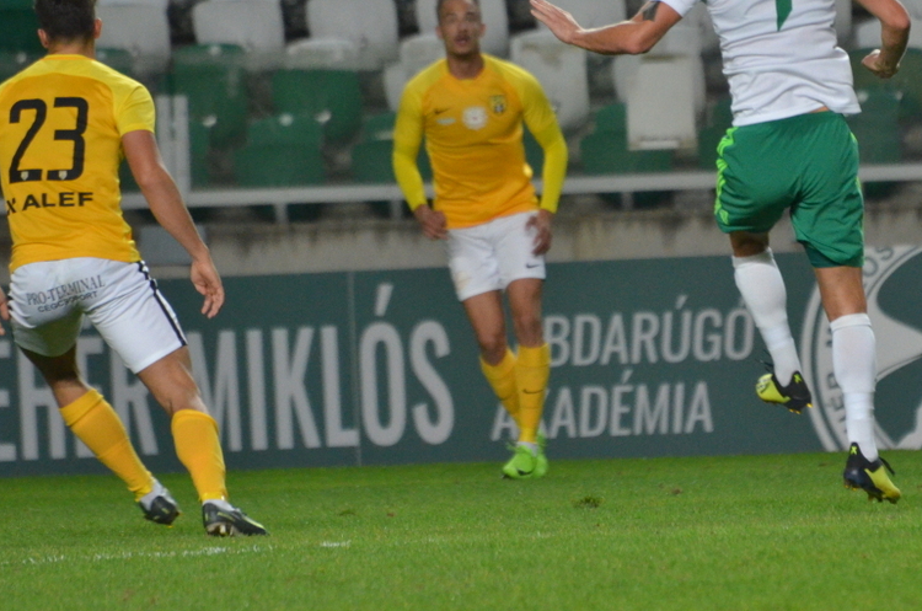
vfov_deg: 1.9
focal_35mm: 720
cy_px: 133
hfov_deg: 2.9
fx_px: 18405
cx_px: 707
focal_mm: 300
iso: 2000
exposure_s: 1/320
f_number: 5.6
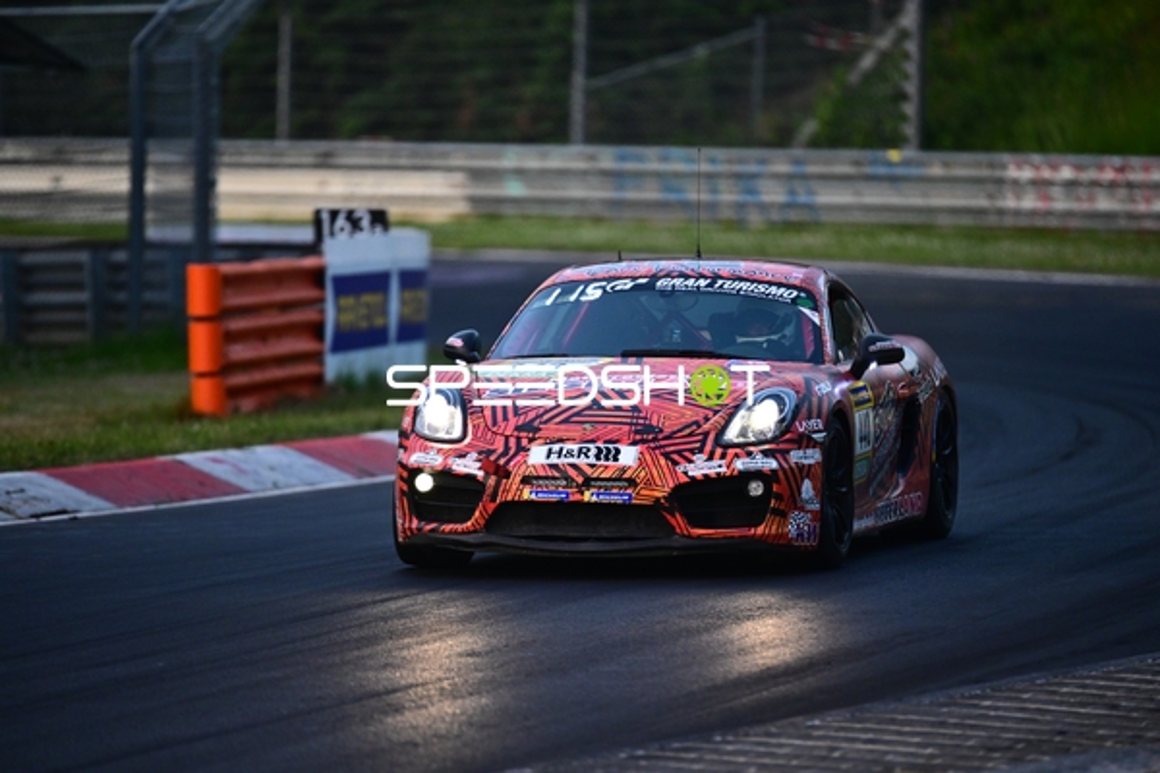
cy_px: 386
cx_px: 580
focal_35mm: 300
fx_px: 9666
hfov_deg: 6.9
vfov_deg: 4.6
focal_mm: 300
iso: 2500
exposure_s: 1/1250
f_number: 2.8
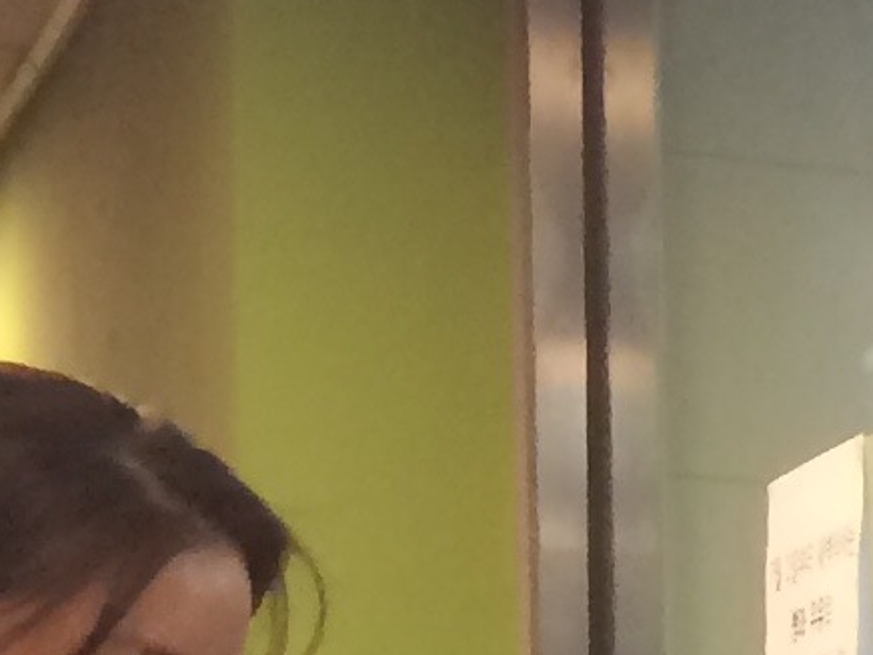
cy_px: 1610
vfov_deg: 6.5
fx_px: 5473
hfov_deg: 7.6
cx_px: 2917
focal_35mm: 217
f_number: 2.2
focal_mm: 4.15
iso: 100
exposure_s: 1/30
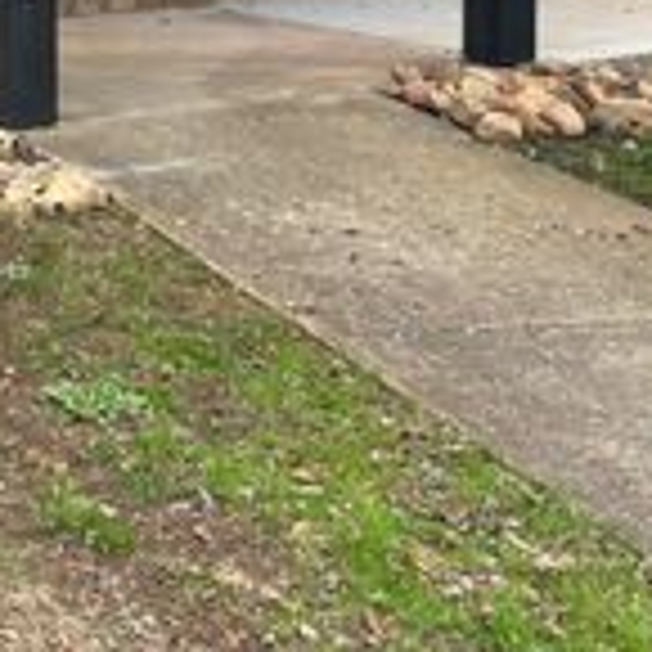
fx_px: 1683
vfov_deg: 20.4
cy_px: -151
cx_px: -324
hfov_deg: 19.2
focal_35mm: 79
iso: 64
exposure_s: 1/121
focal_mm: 5.96
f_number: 1.6
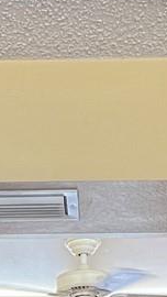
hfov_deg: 14.4
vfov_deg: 20.0
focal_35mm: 84
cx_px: 68
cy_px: 503
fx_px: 661
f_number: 1.8
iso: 160
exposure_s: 1/60
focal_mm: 1.57
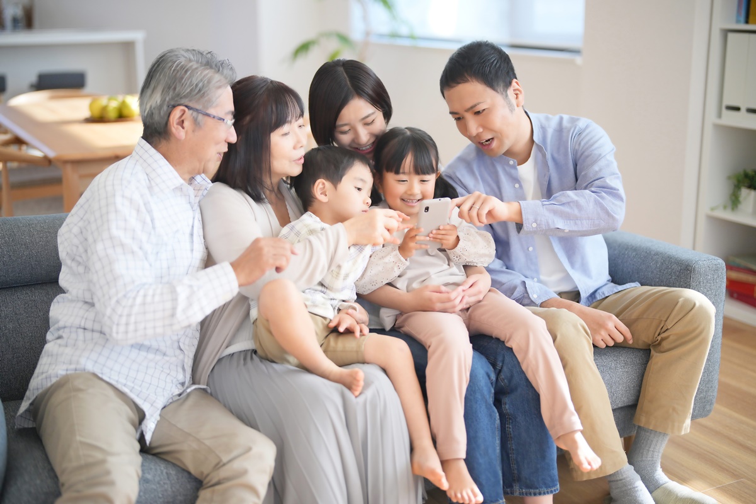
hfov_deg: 39.6
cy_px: 252
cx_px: 378
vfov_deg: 27.0
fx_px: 1050
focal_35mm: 50
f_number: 1.2
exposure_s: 1/2500
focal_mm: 50
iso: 400
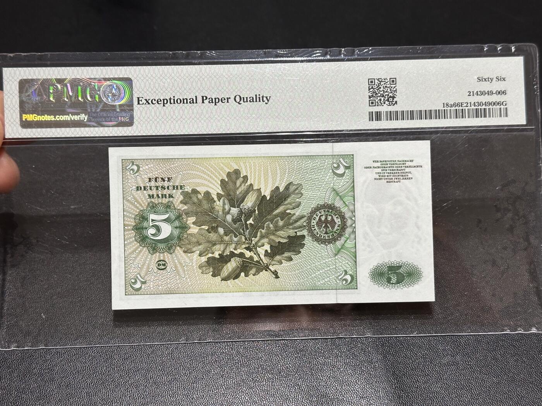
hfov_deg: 39.7
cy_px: 203
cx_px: 271
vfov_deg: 30.3
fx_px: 752
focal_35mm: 48
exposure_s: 1/50
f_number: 1.78
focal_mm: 6.86
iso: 125
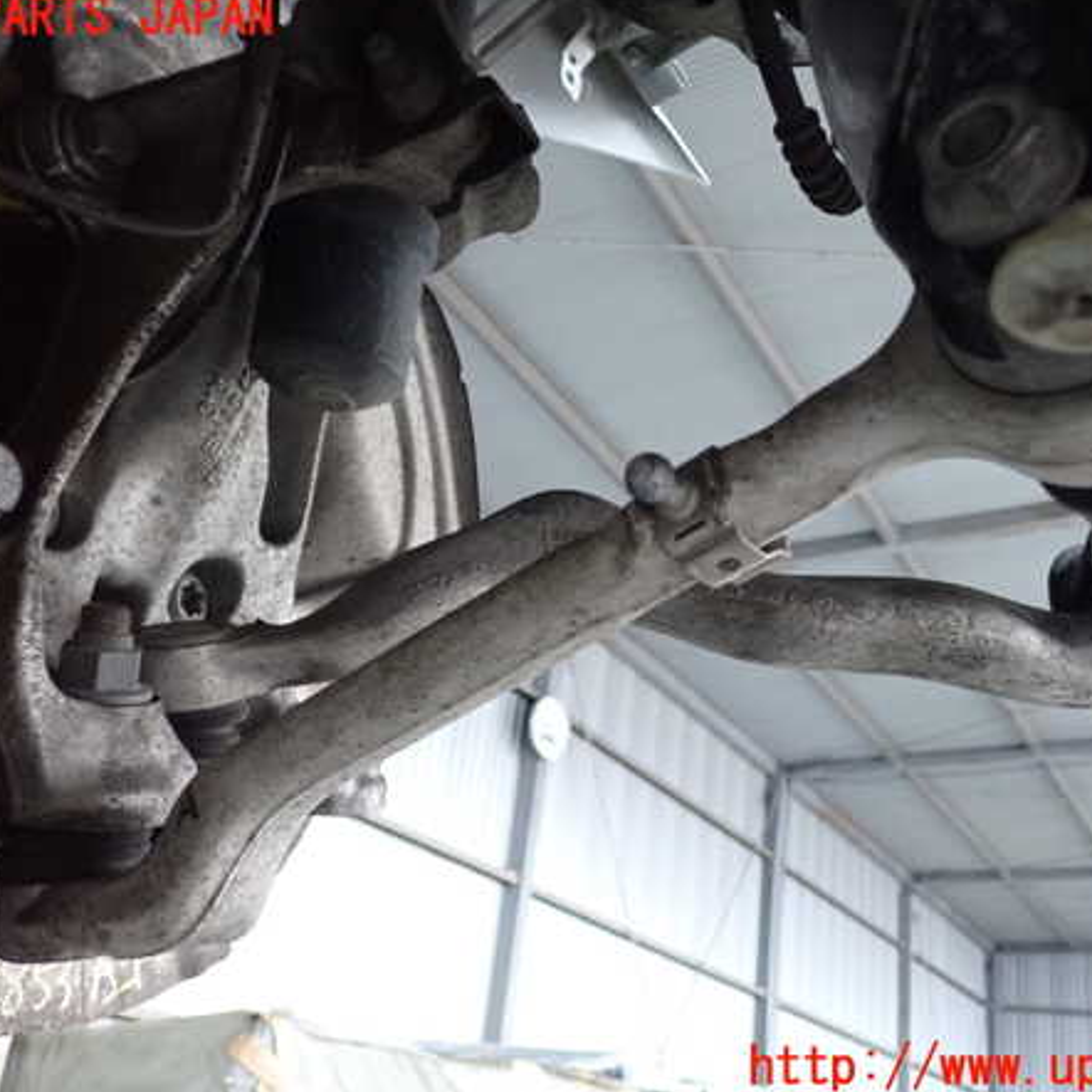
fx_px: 1285
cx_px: 566
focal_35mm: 36
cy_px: 544
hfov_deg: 46.0
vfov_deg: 46.0
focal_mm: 5.4
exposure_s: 1/125
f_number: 2.3
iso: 1250
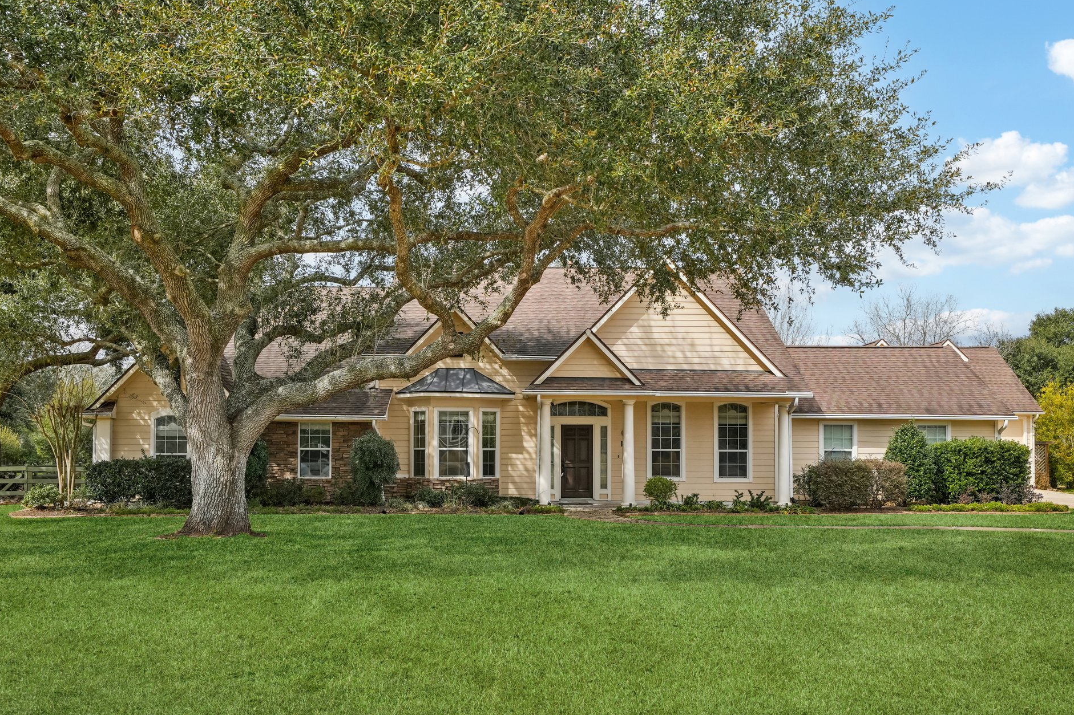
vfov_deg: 35.9
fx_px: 1104
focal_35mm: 37
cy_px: 363
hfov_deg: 51.9
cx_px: 565
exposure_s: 1/750
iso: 400
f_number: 8
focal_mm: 34
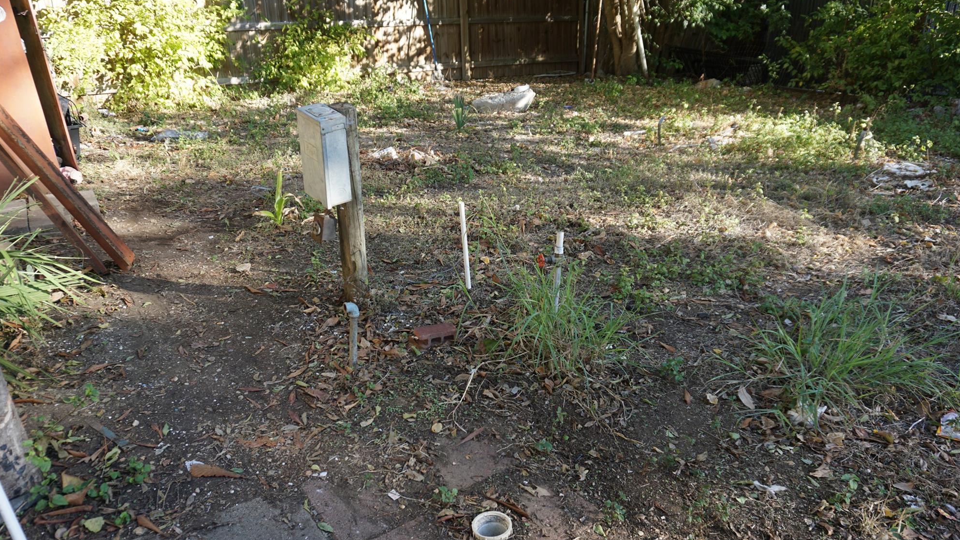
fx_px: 701
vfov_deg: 42.1
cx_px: 468
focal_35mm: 28
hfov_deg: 68.8
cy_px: 287
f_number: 4
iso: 160
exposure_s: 1/160
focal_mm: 17
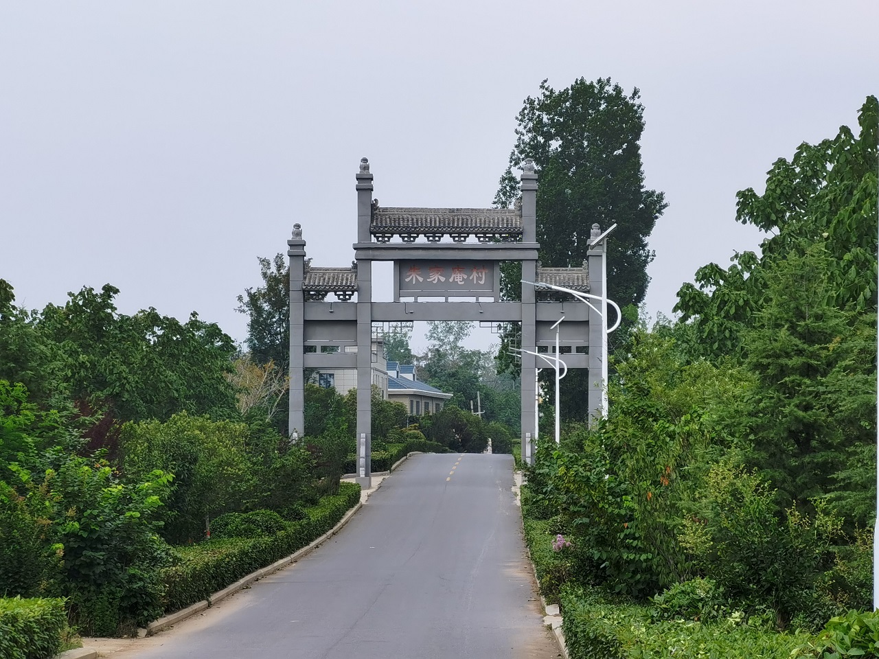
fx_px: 2895
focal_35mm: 114
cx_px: 440
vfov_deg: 13.0
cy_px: 330
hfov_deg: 17.3
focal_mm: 7.48
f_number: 2.4
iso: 50
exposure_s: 1/1015
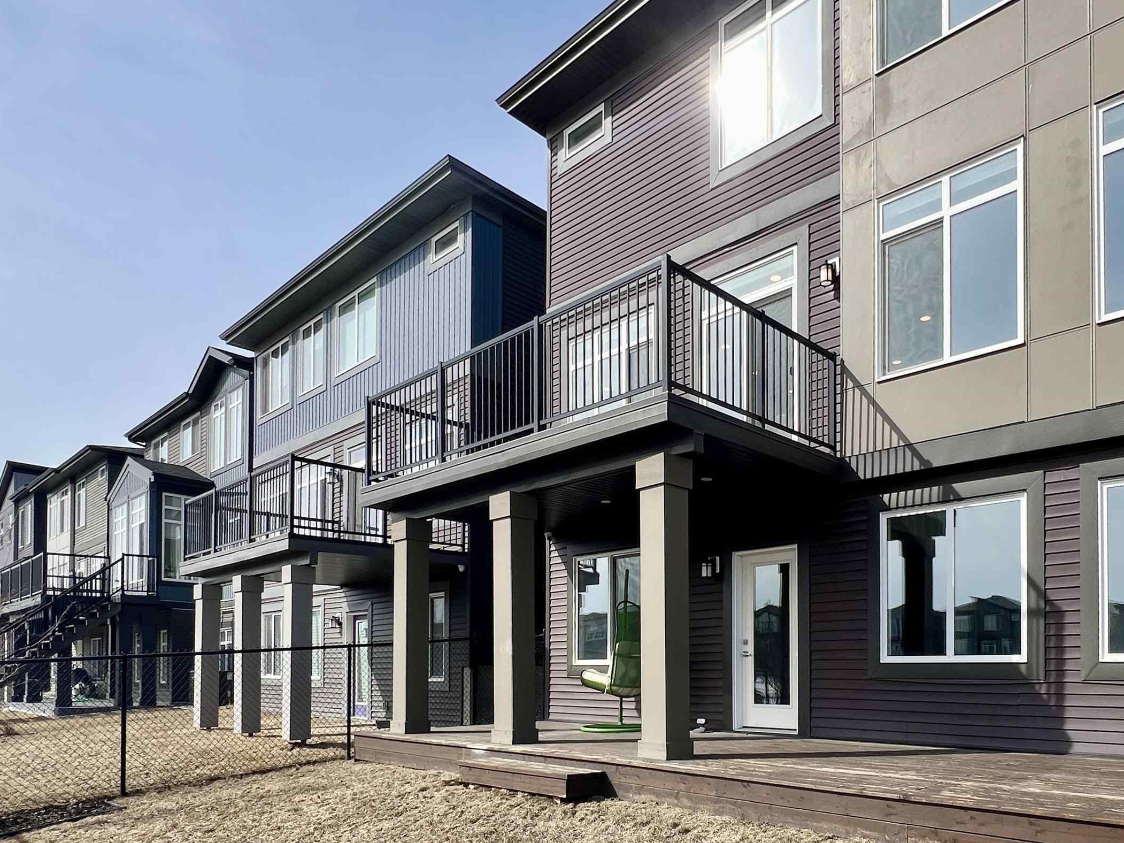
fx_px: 617
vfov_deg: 68.2
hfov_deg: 83.1
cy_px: 489
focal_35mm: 19
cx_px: 700
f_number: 1.8
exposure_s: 1/1783
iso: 32
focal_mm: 1.57
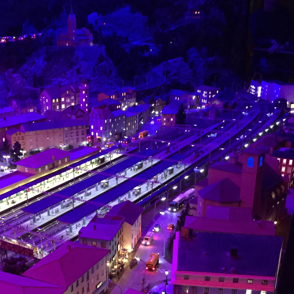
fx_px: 500
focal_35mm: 52
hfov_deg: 32.6
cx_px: 104
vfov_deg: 31.6
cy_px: 249
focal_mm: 4.15
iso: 320
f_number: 2.2
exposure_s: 1/15
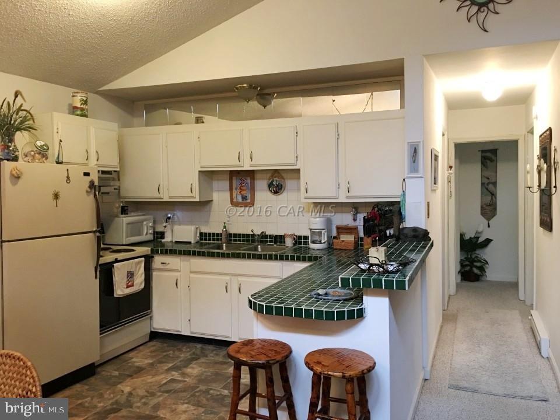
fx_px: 469
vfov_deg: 48.2
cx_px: 280
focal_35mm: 29
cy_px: 210
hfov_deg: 61.7
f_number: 2.2
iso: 100
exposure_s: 1/15
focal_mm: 4.15
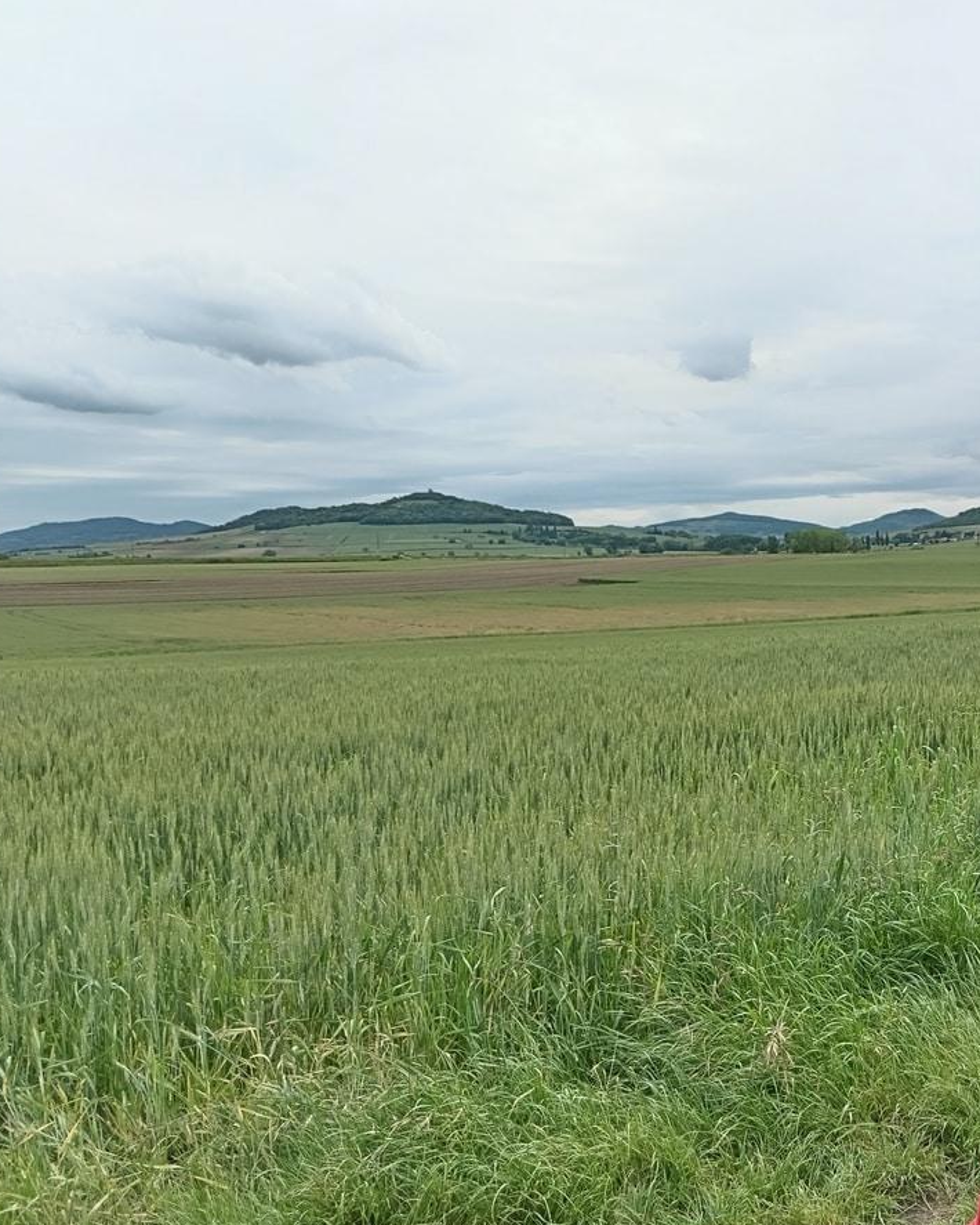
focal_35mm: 33
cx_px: 787
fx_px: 1196
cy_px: 617
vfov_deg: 54.2
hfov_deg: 42.5
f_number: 1.8
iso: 105
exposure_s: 1/539
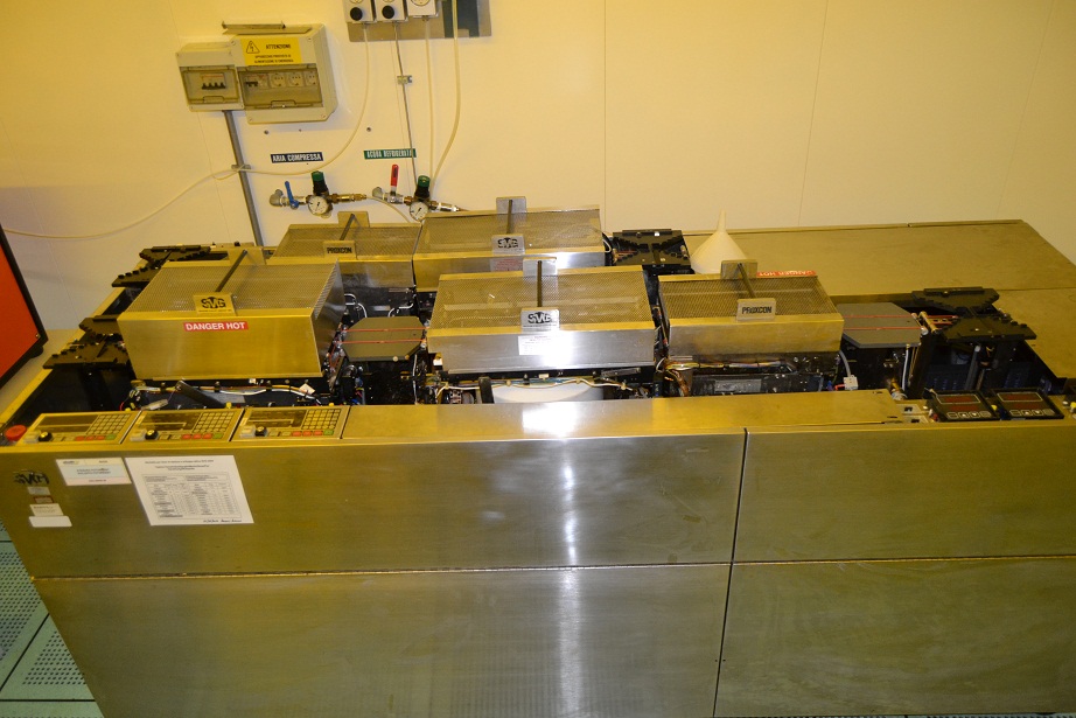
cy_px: 359
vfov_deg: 47.9
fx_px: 807
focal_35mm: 27
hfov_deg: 67.4
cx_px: 538
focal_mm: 18
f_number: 3.5
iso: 1400
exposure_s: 1/60
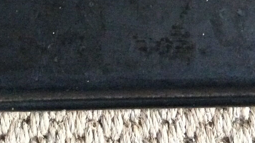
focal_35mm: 89
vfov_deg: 12.7
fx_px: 602
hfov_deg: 23.9
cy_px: -94
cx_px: 155
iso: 400
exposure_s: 1/17
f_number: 2.4
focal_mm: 3.3
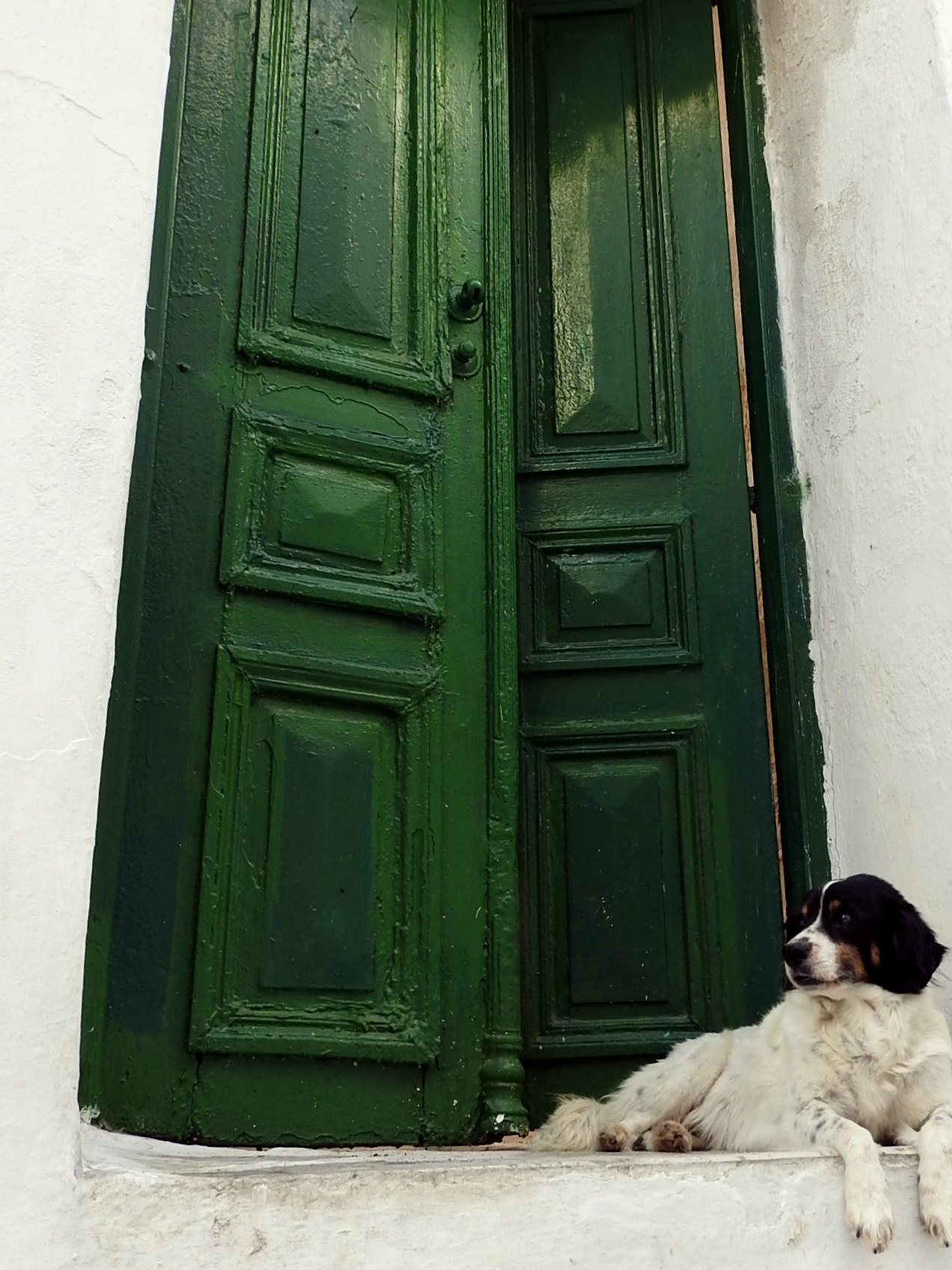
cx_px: 553
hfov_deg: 44.0
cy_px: 644
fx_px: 1173
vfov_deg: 56.8
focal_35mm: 32
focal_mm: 4.3
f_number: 3.3
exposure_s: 1/125
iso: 100
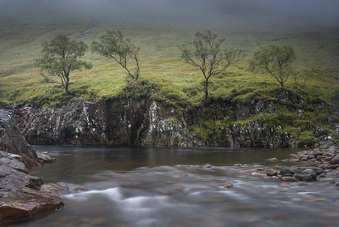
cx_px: 170
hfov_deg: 54.4
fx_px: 330
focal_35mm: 35
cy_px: 114
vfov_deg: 37.9
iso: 64
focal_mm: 35
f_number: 16
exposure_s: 10
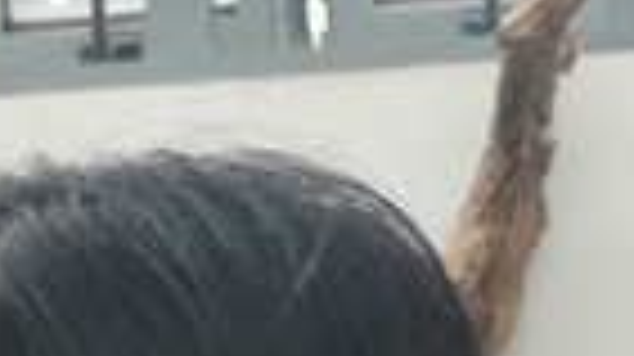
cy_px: 1239
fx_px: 2805
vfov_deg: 6.3
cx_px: -562
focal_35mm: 167
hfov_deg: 11.8
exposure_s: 1/100
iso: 200
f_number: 1.8
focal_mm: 5.58
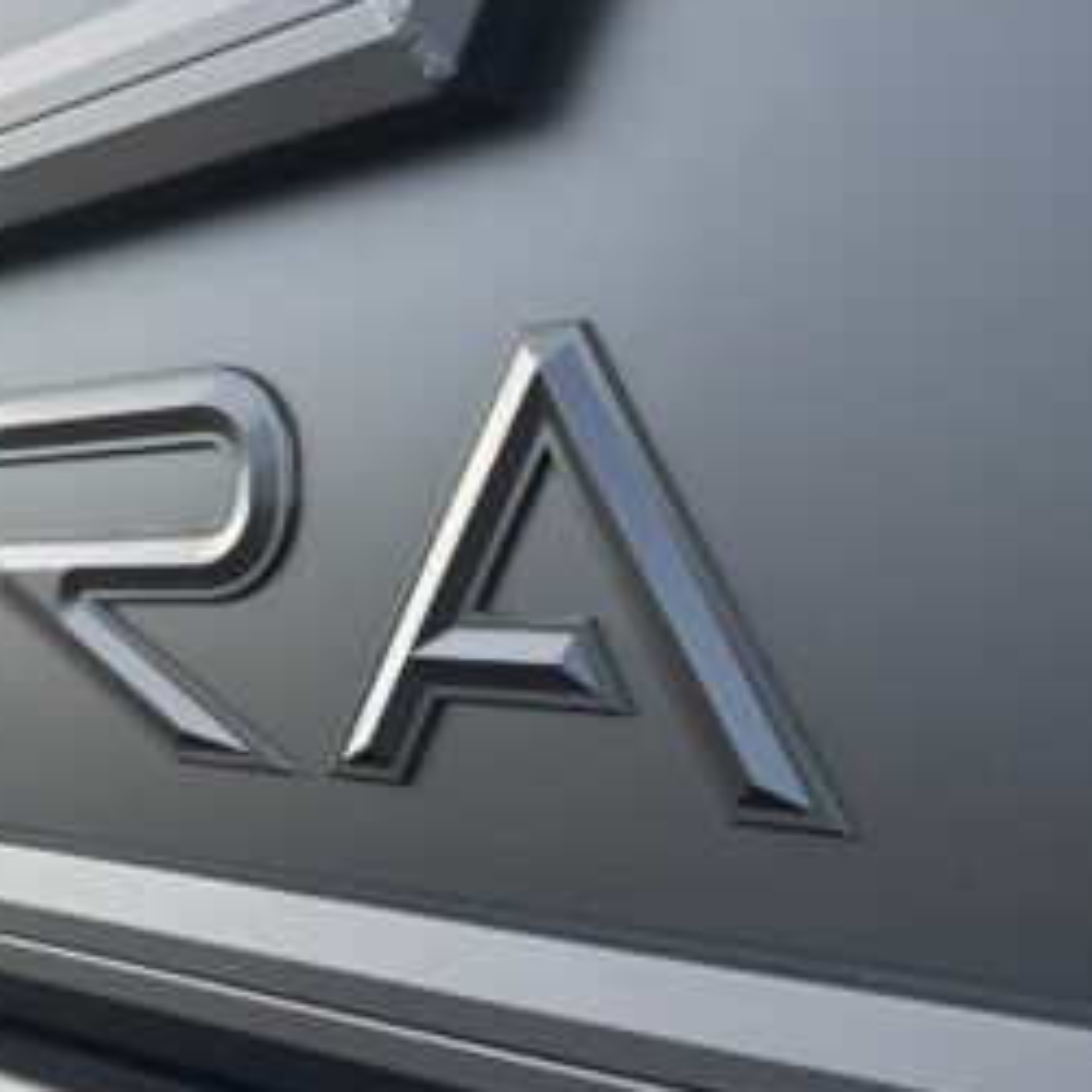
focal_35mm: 49
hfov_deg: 33.7
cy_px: 612
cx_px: 225
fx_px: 1749
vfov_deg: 34.6
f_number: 1.6
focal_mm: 5.96
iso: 50
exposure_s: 1/355
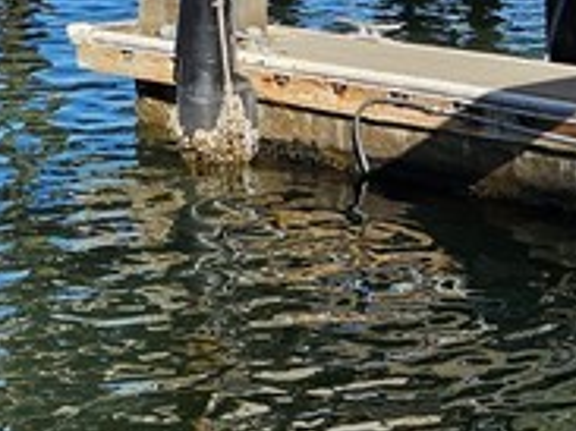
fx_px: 2145
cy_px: -305
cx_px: -217
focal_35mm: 129
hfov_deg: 14.5
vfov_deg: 10.8
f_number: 1.8
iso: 25
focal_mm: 5.4
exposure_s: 1/2593
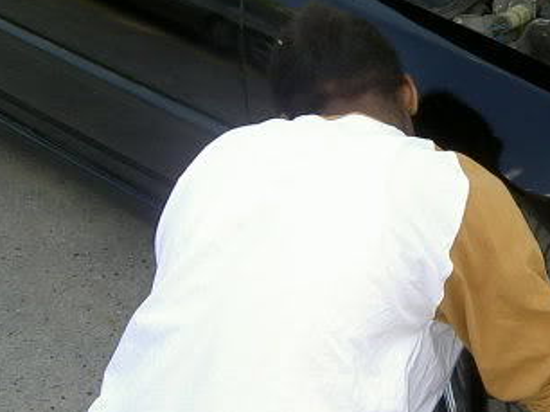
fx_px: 1413
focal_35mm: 89
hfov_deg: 20.8
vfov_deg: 16.5
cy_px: 130
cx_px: 625
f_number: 4.7
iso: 50
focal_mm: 5.6
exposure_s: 1/125
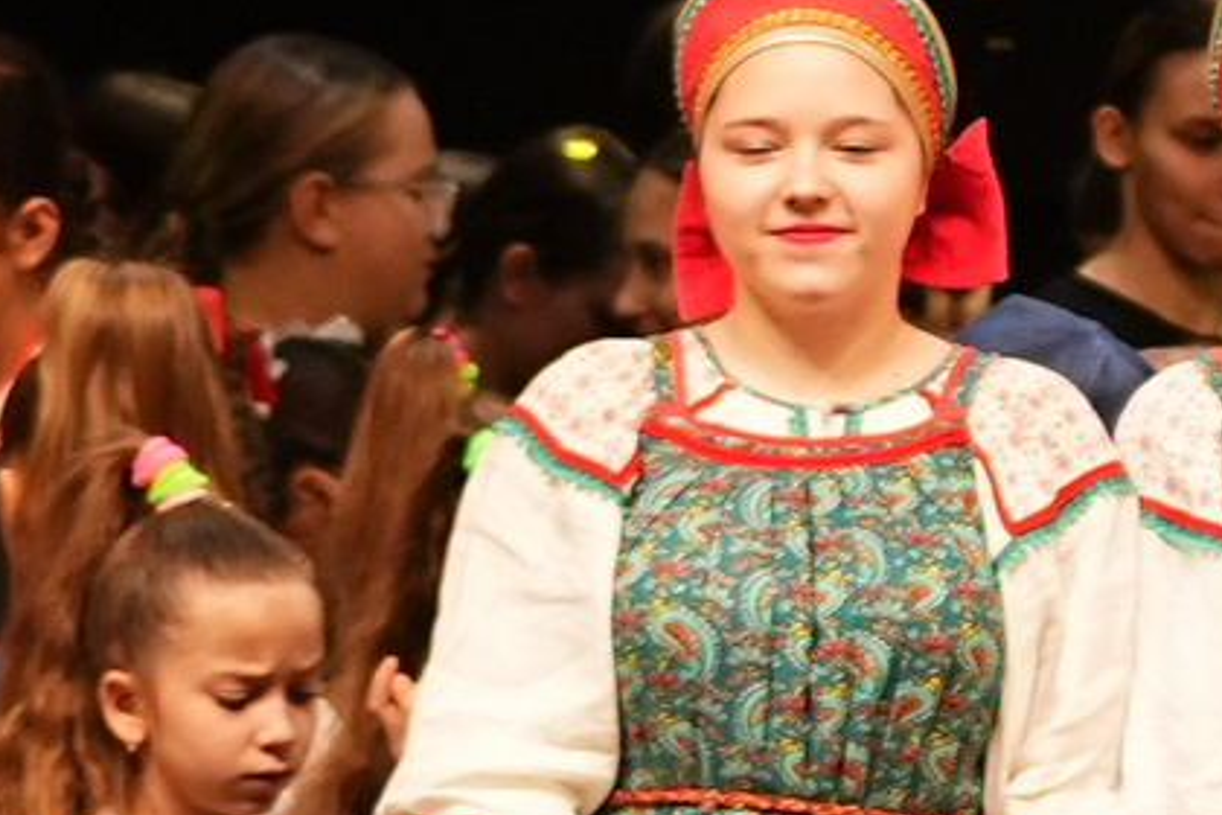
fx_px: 22979
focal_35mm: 677
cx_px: 3518
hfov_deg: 3.0
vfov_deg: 2.0
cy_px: 127
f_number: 2.8
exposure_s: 1/250
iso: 640
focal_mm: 74
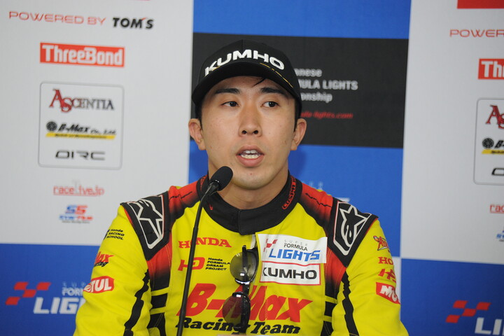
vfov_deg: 9.1
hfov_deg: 13.7
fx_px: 2100
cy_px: 168
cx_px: 252
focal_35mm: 150
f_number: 5.6
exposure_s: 1/250
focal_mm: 150
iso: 1600
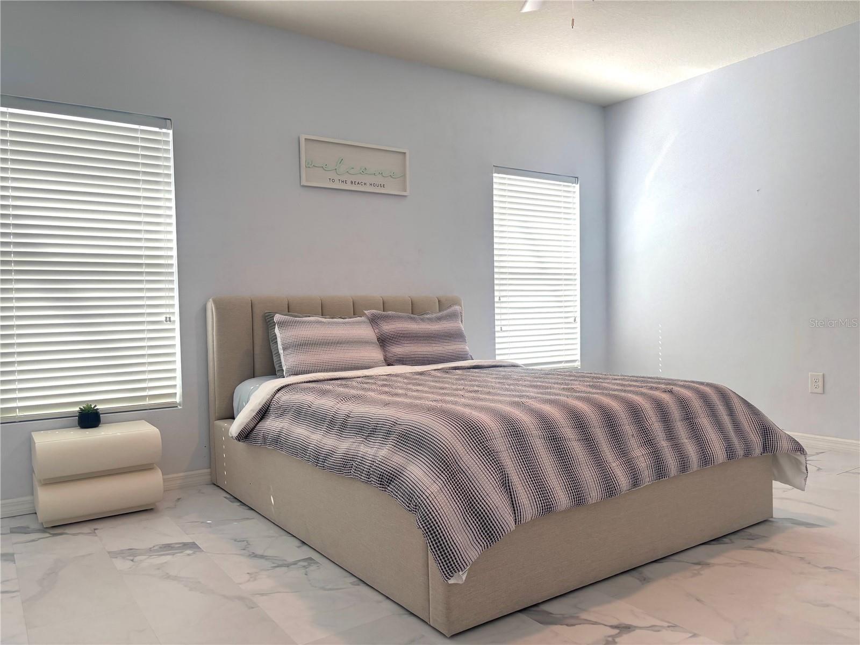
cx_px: 430
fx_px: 646
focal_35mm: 26
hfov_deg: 67.3
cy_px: 322
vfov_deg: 53.1
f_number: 1.6
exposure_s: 1/120
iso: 50
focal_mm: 5.96
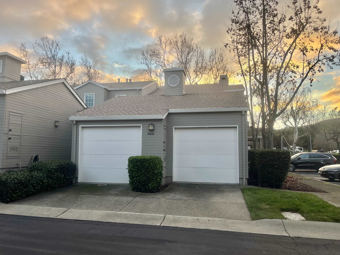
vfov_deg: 53.1
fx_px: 255
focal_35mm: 26
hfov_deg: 67.3
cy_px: 128
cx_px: 170
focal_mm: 5.1
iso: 50
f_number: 1.6
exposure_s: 1/375
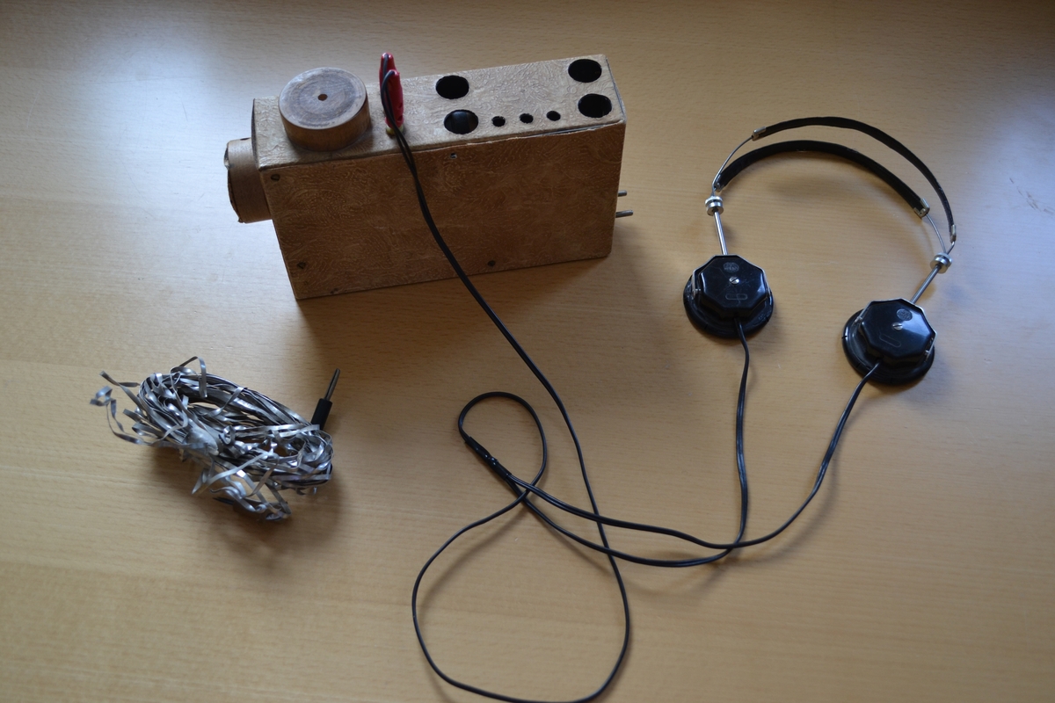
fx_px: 1055
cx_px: 528
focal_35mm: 36
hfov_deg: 53.1
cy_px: 352
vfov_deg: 36.9
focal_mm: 24
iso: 400
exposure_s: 1/80
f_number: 4.2
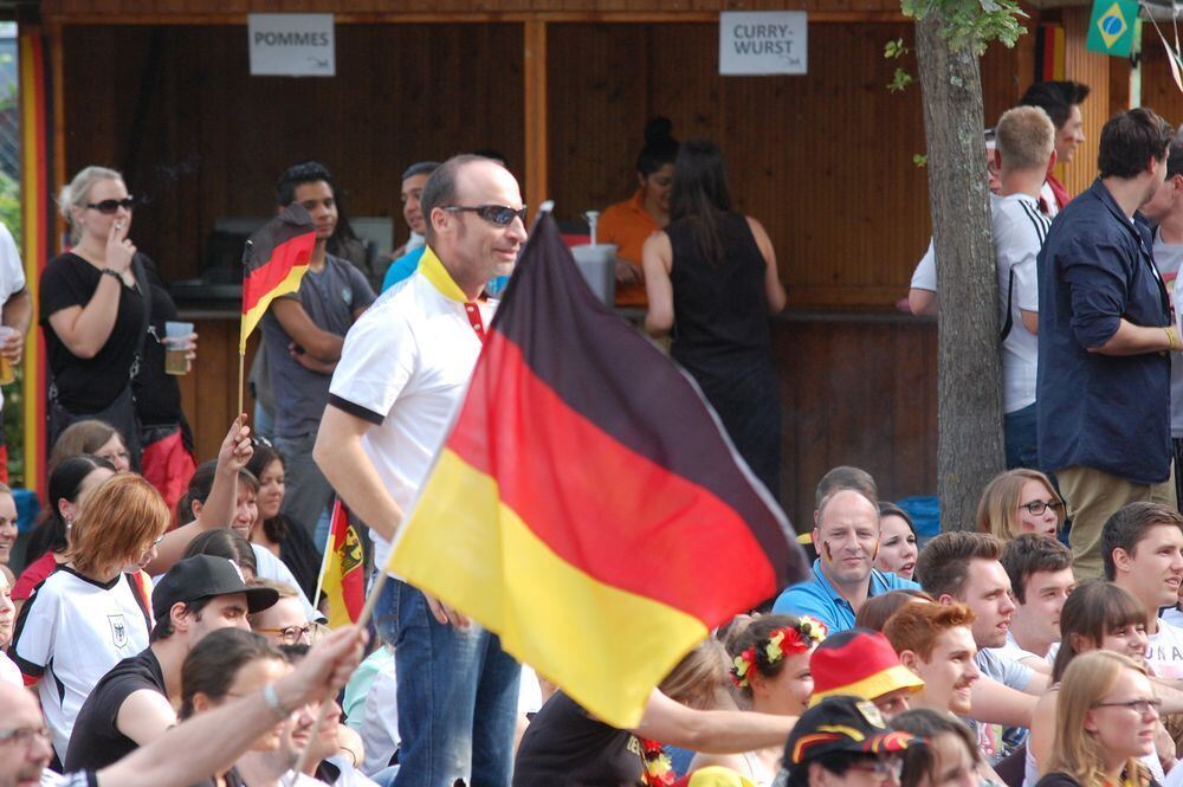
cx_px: 592
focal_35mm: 218
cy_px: 394
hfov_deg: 9.5
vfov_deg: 6.3
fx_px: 7141
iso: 800
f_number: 4
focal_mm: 145
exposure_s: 1/1000
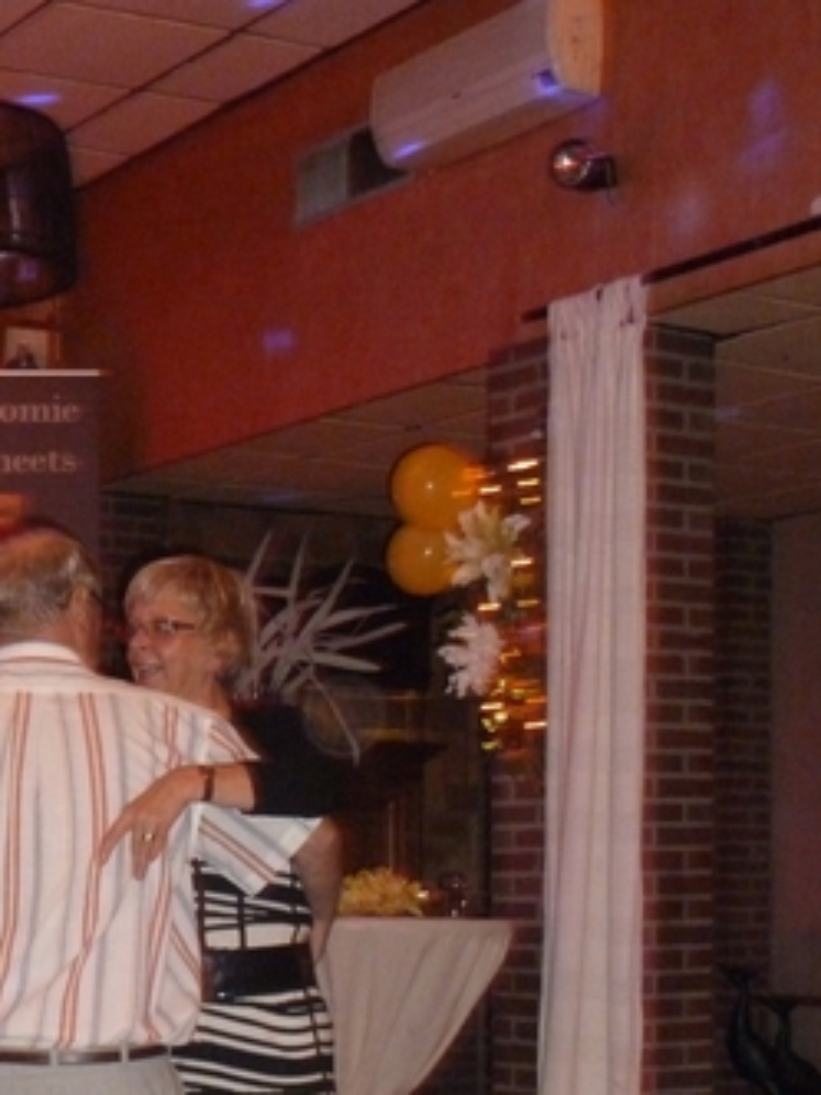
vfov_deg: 25.7
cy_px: 933
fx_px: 2340
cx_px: 175
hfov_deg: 19.7
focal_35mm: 74
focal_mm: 7.4
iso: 640
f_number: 3.9
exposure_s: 1/20
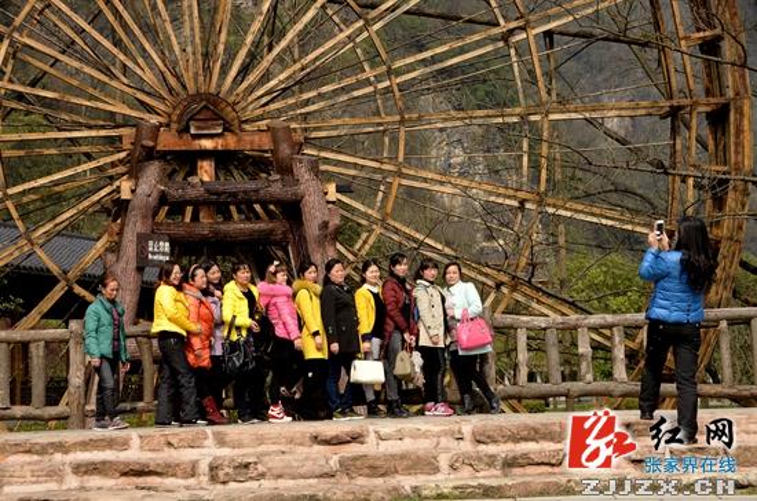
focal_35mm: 82
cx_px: 378
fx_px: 1731
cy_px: 250
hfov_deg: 24.7
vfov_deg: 16.5
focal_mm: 55
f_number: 10
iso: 200
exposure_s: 1/400
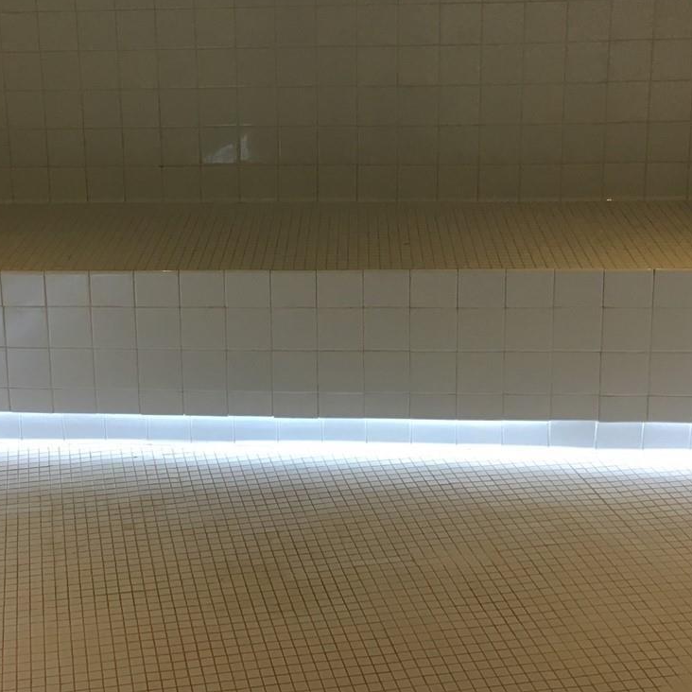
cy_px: 239
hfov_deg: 30.3
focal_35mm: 56
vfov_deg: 30.4
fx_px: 1267
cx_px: 214
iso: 32
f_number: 2.2
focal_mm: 4.15
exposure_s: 1/30
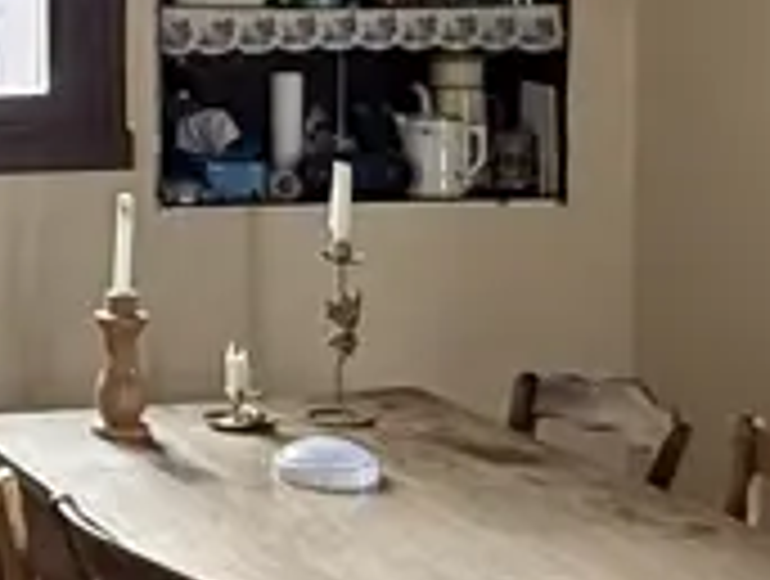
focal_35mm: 98
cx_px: -117
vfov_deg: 14.9
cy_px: 0
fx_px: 2185
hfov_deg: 19.0
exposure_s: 1/62
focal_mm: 2.22
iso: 320
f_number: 2.2
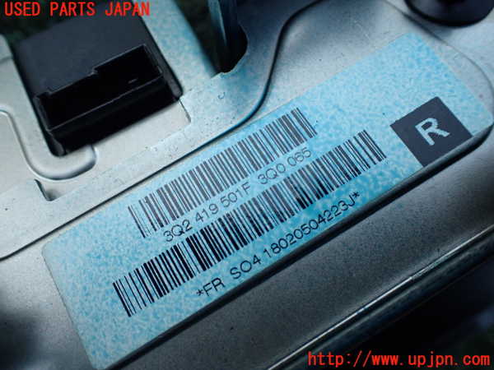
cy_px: 185
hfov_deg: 60.0
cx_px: 247
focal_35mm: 30
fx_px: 428
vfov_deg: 46.8
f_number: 2.3
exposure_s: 1/125
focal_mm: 5.4
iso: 200
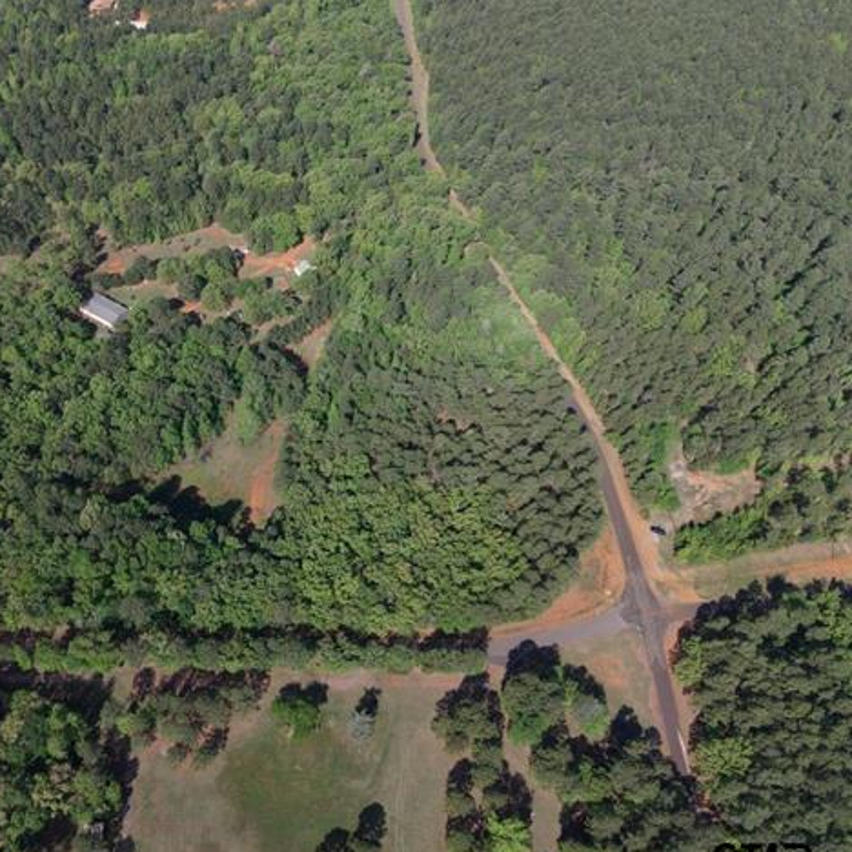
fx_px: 808
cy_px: 433
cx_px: 273
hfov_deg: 54.3
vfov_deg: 55.6
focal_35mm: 29
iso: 100
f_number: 1.8
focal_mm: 8.67
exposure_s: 1/2000
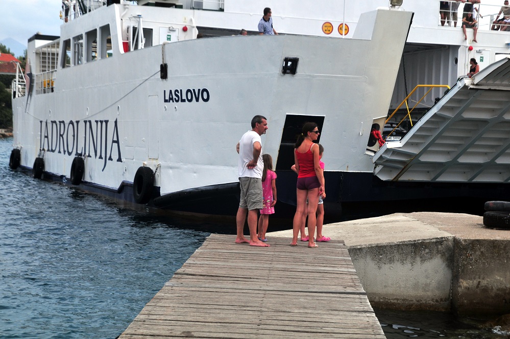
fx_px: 1061
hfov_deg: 27.0
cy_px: 170
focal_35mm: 75
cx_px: 255
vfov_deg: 18.1
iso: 250
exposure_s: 1/1250
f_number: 6.3
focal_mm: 50
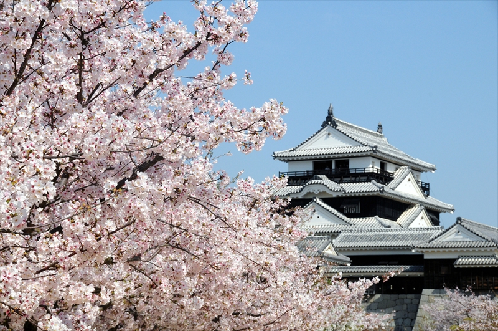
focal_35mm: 112
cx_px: 249
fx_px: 1554
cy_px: 166
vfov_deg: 12.1
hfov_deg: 18.2
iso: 400
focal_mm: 75
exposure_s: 1/500
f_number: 11
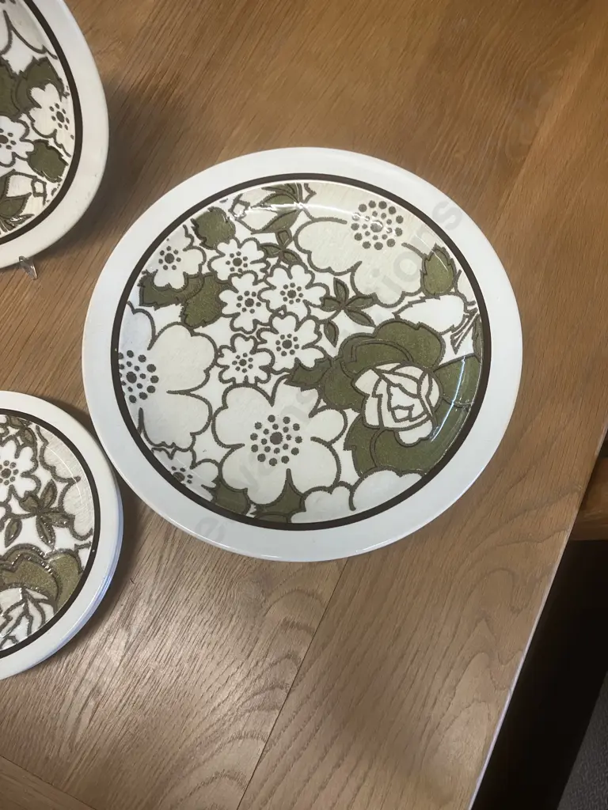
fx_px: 656
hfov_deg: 49.7
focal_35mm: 28
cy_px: 405
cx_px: 304
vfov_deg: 63.4
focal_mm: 3.99
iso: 64
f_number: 1.8
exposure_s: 1/50
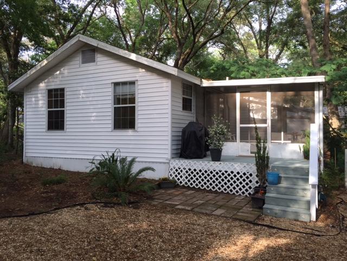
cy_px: 130
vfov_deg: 48.2
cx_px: 174
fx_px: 291
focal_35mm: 29
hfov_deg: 61.7
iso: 32
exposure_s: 1/199
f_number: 2.2
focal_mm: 4.15
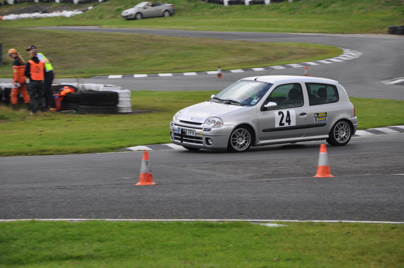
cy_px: 134
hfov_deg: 13.1
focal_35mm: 158
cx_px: 202
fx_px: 1765
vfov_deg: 8.7
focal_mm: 105
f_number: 8
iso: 200
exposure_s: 1/250
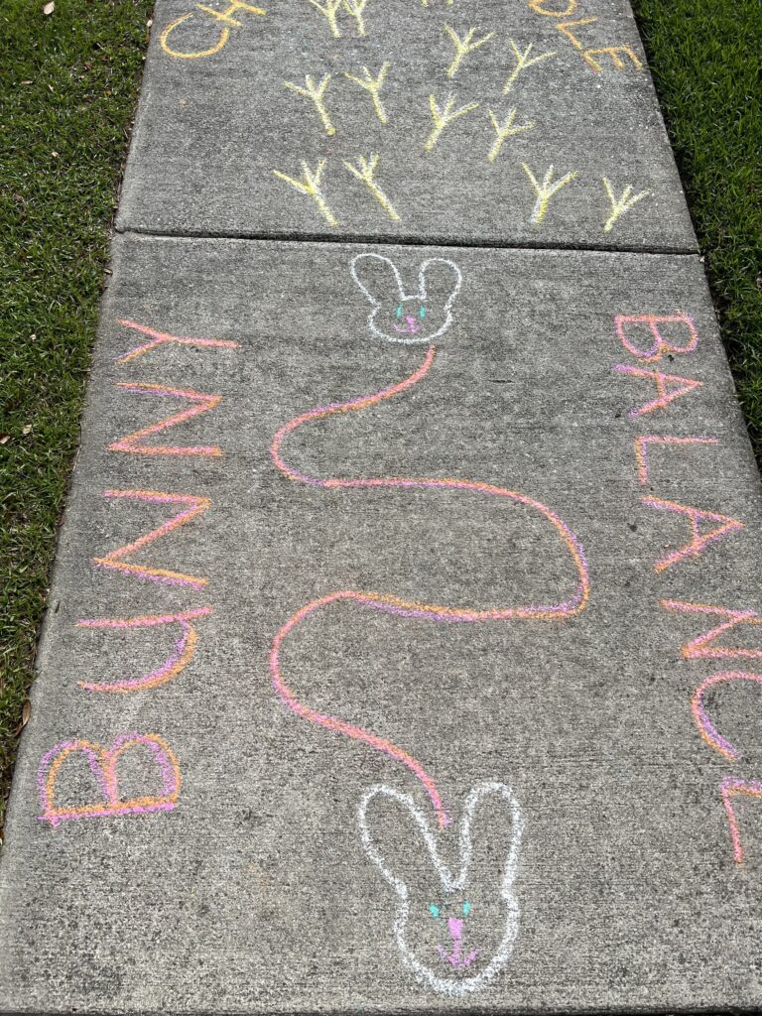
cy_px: 508
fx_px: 763
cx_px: 381
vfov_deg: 67.3
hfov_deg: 53.1
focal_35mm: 26
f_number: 1.5
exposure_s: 1/3571
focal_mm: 5.7
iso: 50
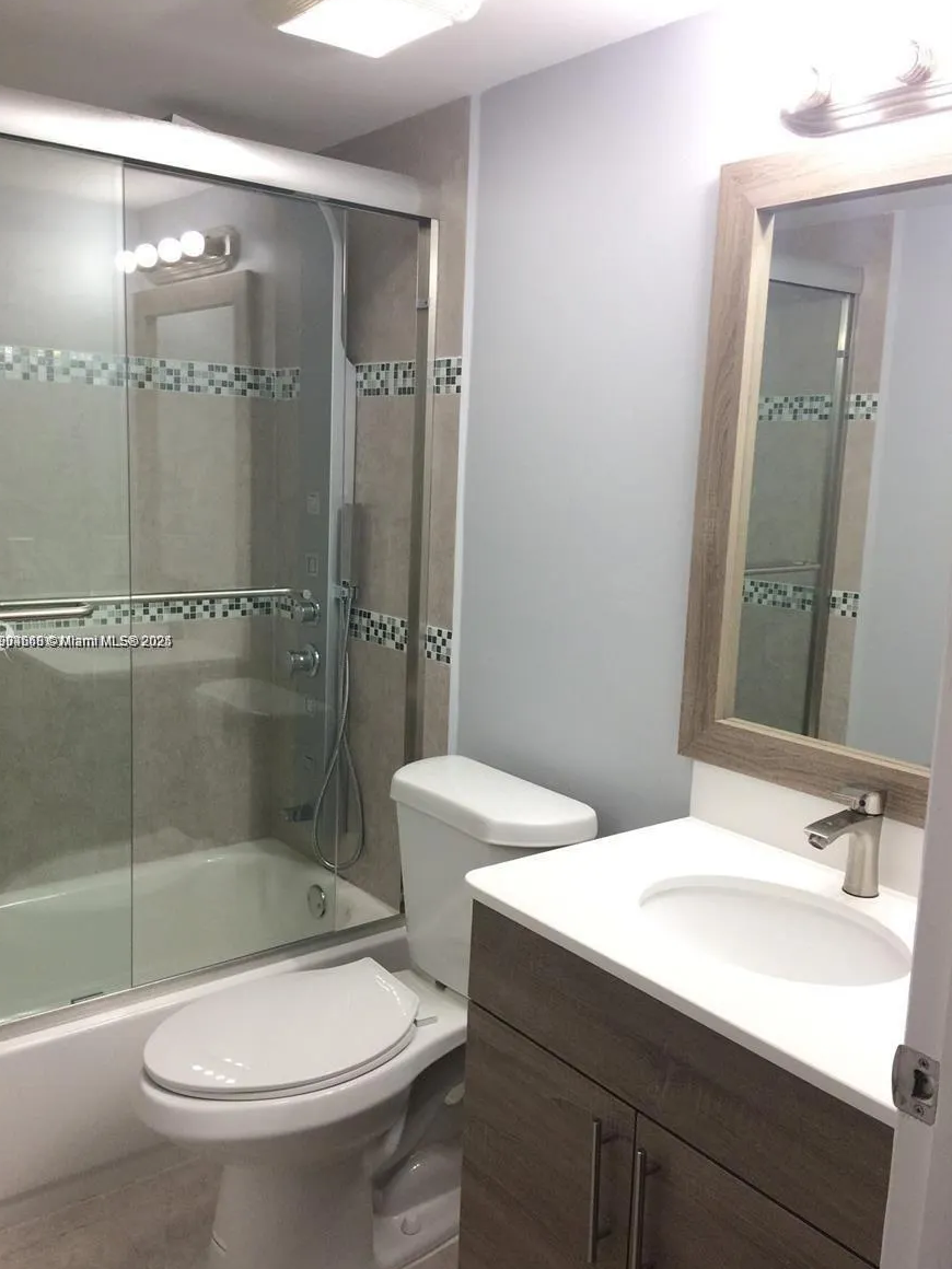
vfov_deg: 60.0
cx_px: 464
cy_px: 642
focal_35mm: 30
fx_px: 1100
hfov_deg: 46.8
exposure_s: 1/120
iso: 64
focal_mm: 4.15
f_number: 2.2
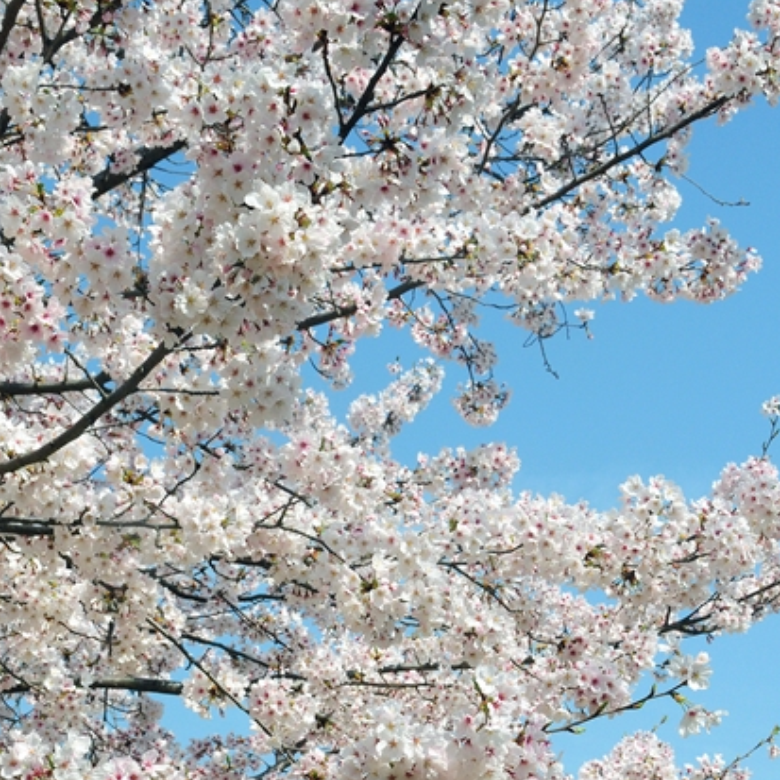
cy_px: 606
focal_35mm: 79
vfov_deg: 21.7
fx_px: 2014
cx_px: 437
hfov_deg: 21.9
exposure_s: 1/500
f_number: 11
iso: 400
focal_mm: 32
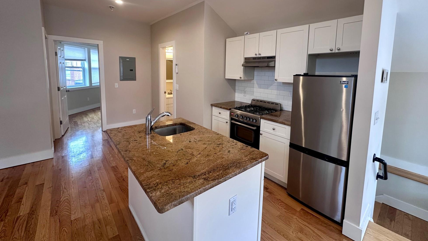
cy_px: 90
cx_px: 217
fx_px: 182
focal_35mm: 16
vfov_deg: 66.0
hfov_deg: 99.4
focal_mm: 2.22
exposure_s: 1/60
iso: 160
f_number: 2.2
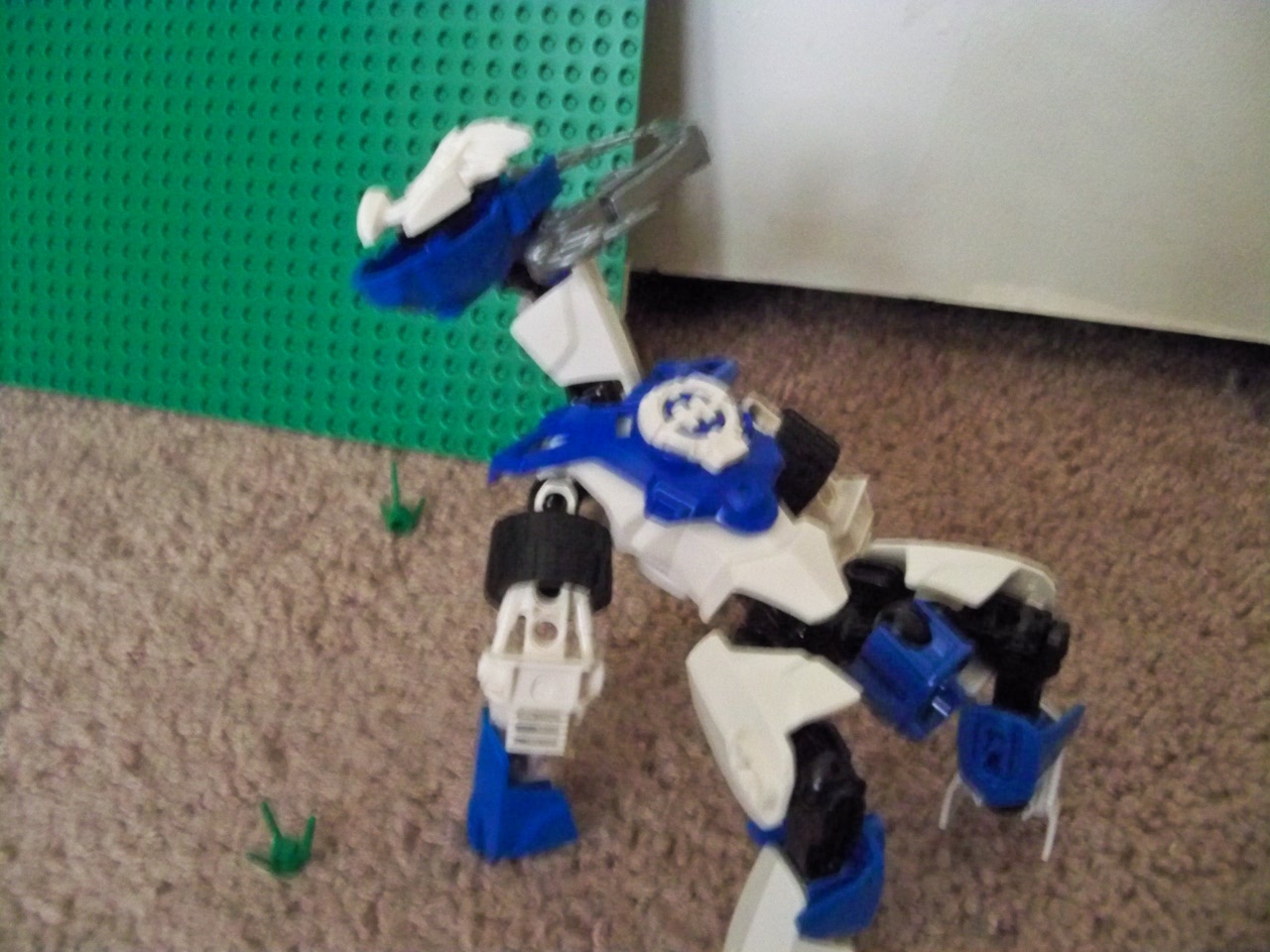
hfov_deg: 52.6
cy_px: 476
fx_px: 1284
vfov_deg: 40.7
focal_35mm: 35
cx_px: 635
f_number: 3.5
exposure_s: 1/8
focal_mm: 6.2
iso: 1600
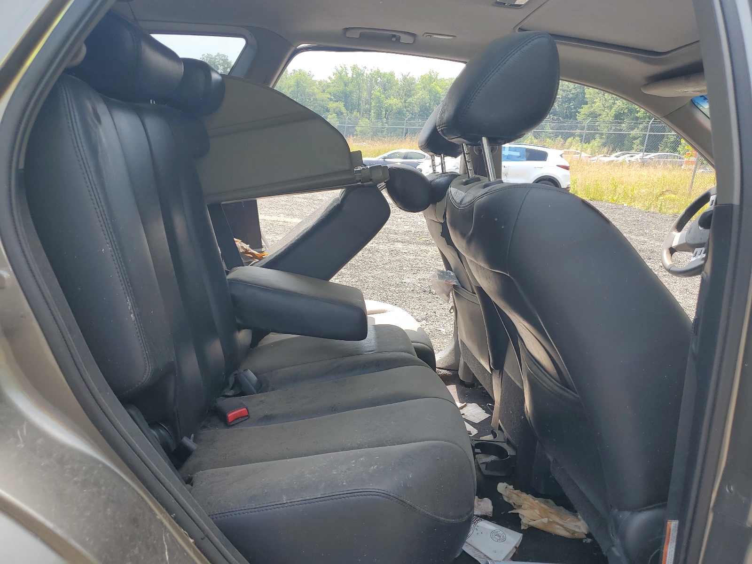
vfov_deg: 53.1
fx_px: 565
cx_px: 376
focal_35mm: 26
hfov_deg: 67.3
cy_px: 282
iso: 50
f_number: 1.5
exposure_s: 1/667
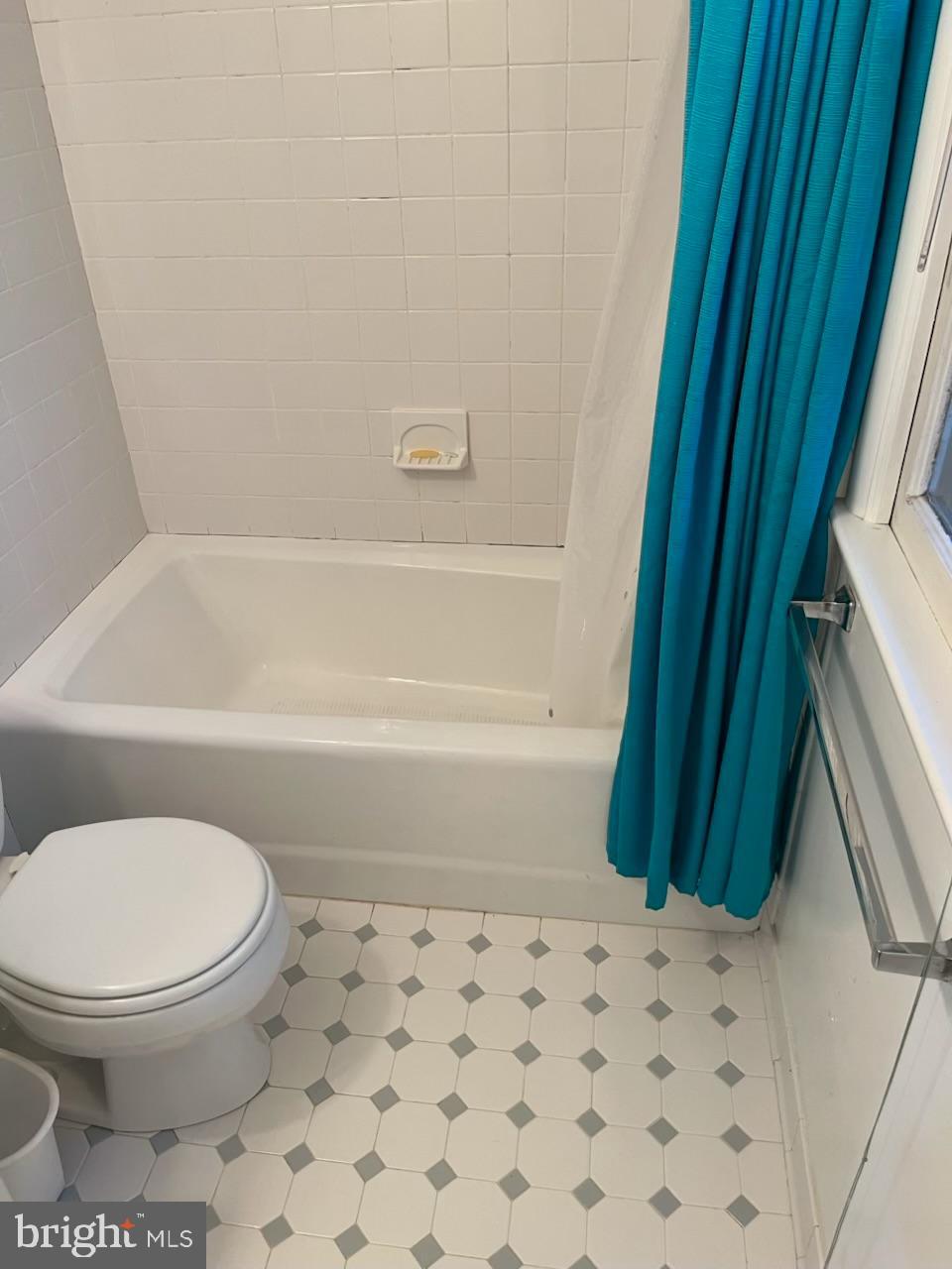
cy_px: 634
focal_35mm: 26
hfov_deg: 53.1
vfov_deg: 67.3
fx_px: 953
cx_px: 476
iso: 100
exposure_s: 1/60
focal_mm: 5.1
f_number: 1.6
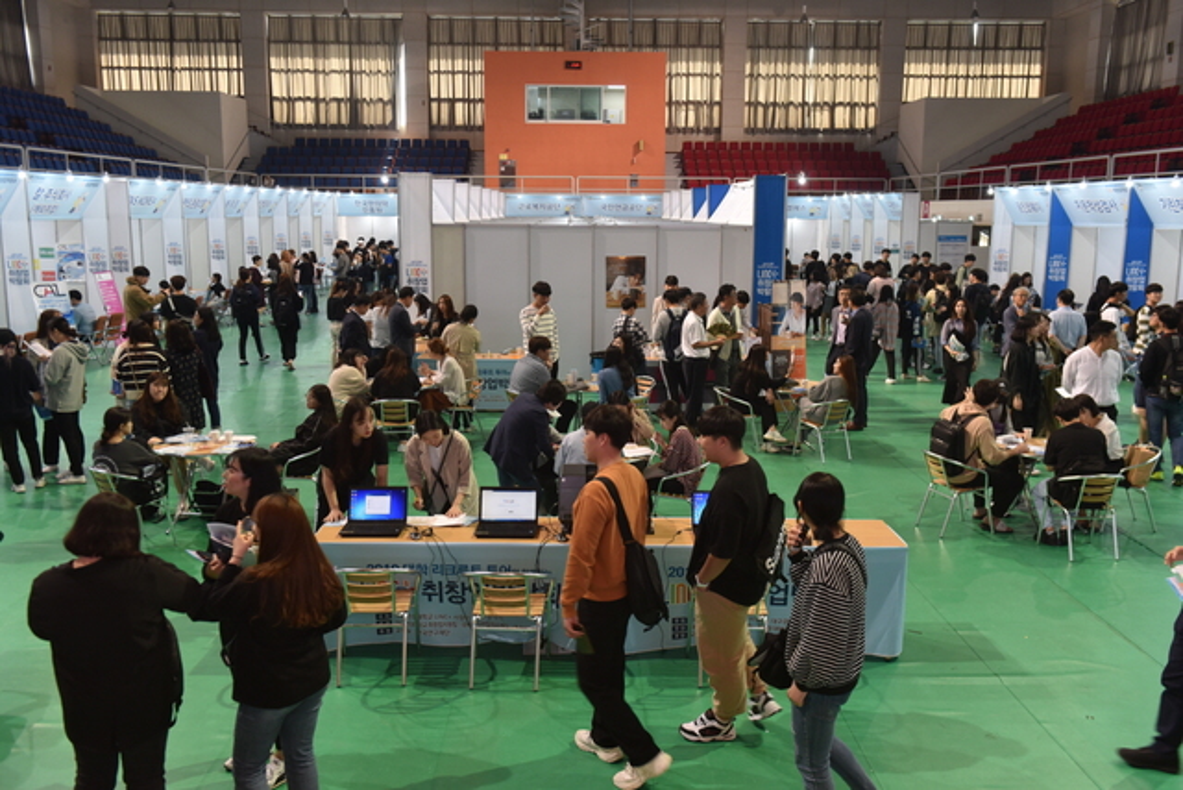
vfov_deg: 38.9
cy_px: 395
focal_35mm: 34
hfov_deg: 55.8
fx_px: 1117
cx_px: 592
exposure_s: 1/60
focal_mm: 34
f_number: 4
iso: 1000
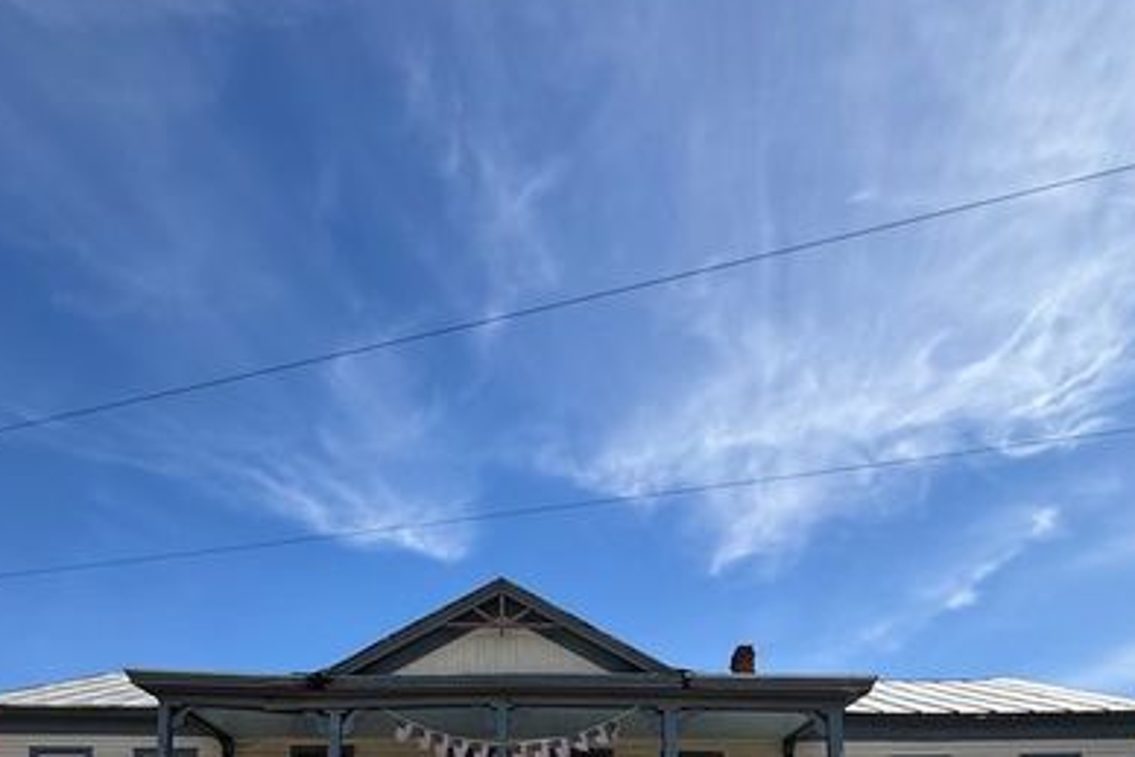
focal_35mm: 25
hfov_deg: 71.5
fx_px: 788
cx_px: 547
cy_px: 890
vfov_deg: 38.9
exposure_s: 1/1001
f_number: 2.2
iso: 50
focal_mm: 2.22
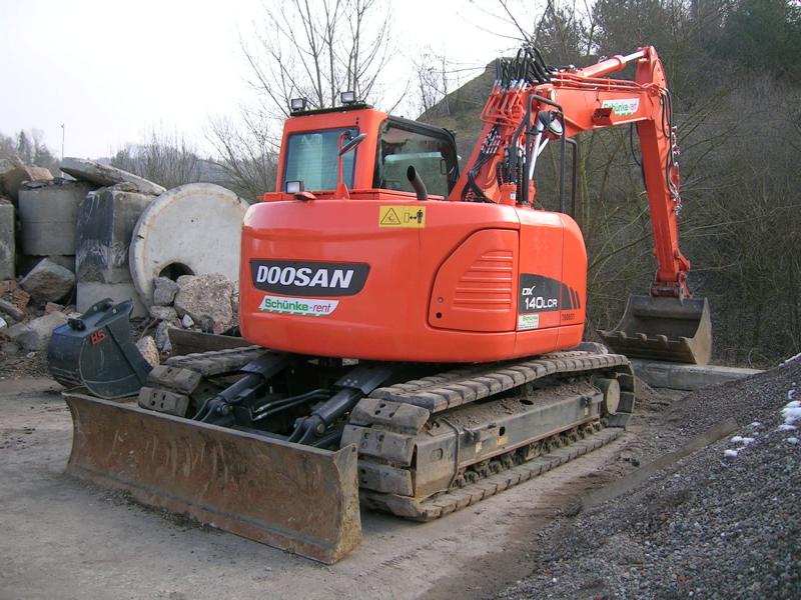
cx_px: 400
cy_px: 300
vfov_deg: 40.7
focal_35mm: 35
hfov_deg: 52.6
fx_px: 810
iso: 50
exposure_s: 1/248
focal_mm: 5.4
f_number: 2.8
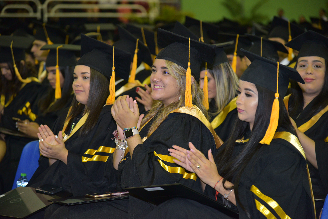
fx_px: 1094
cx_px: 164
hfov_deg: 17.1
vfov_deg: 11.4
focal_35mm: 120
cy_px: 110
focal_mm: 120
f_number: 4
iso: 1000
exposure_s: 1/250
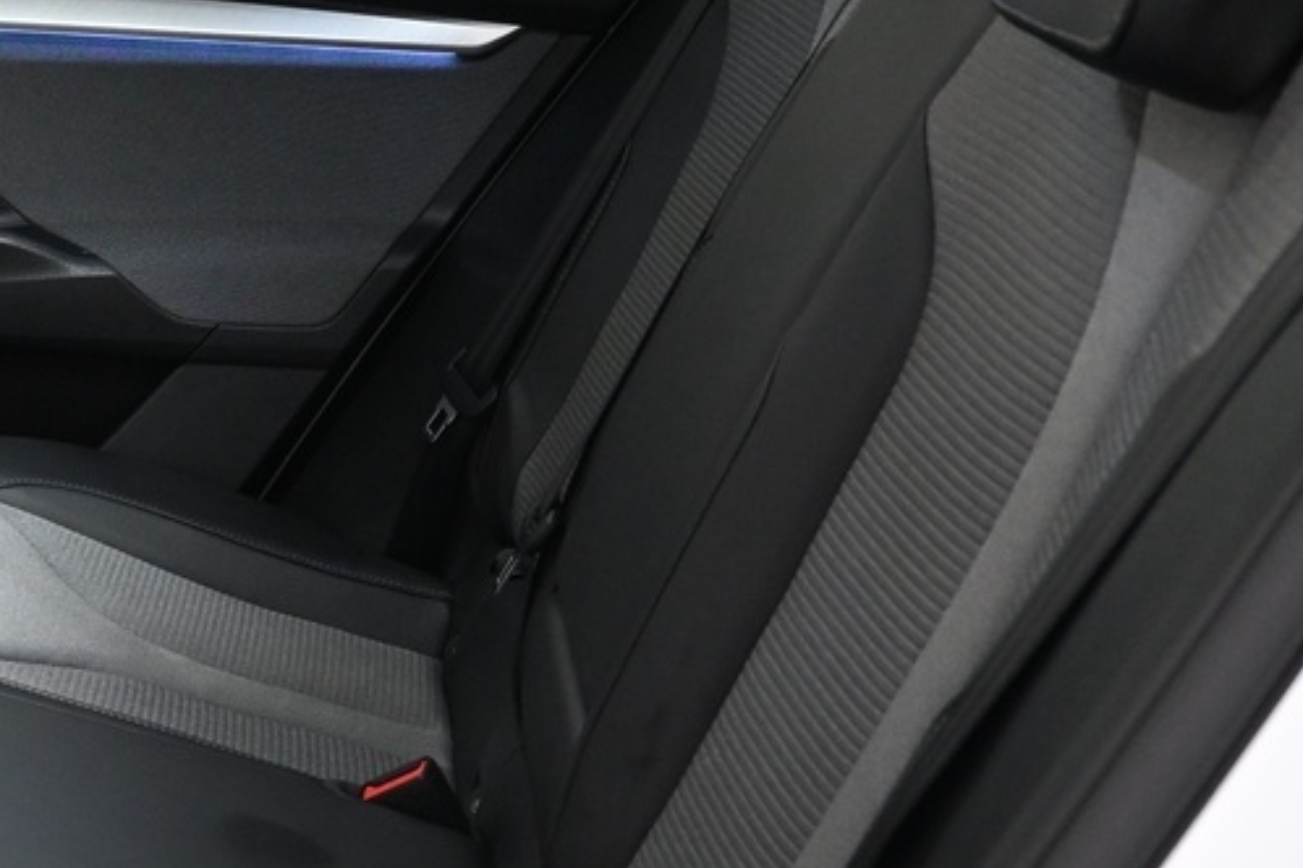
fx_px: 2823
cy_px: 437
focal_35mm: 78
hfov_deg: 24.8
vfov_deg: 17.5
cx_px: 3
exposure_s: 1/25
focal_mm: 16
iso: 1250
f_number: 3.5
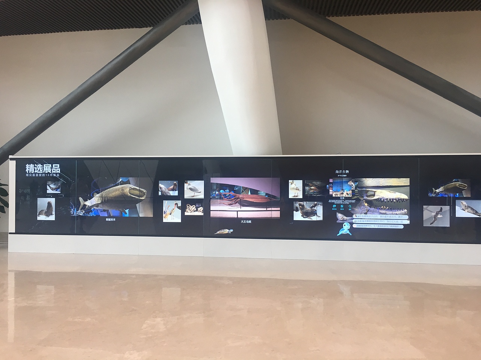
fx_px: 403
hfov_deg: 61.7
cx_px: 240
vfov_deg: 48.2
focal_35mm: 29
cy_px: 180
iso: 25
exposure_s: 1/33
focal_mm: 4.15
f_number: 2.2
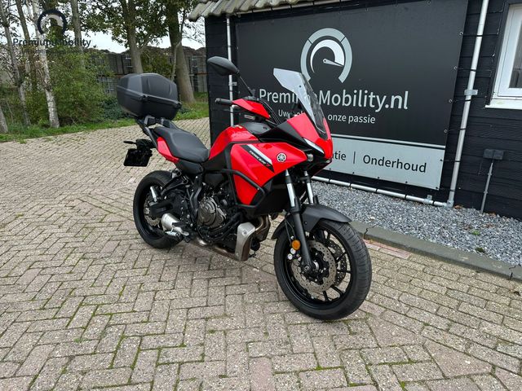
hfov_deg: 71.6
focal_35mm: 24
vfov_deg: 56.8
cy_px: 196
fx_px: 362
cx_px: 261
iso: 80
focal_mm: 6.86
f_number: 1.78
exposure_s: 1/267
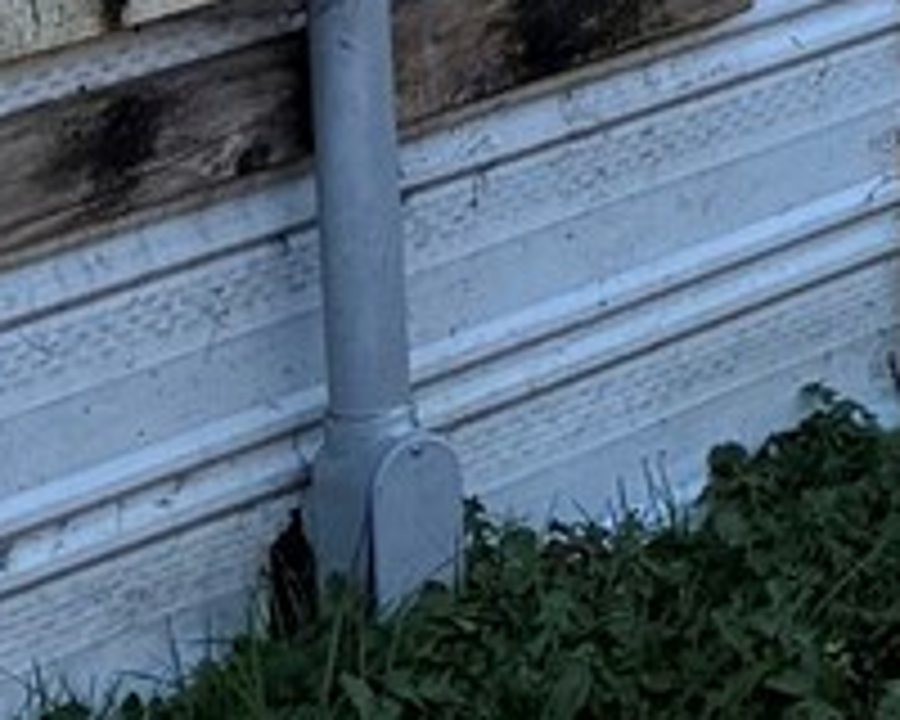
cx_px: 2322
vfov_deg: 7.5
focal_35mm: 187
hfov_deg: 9.1
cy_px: -1206
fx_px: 4981
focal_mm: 6.76
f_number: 1.78
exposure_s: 1/1174
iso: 80
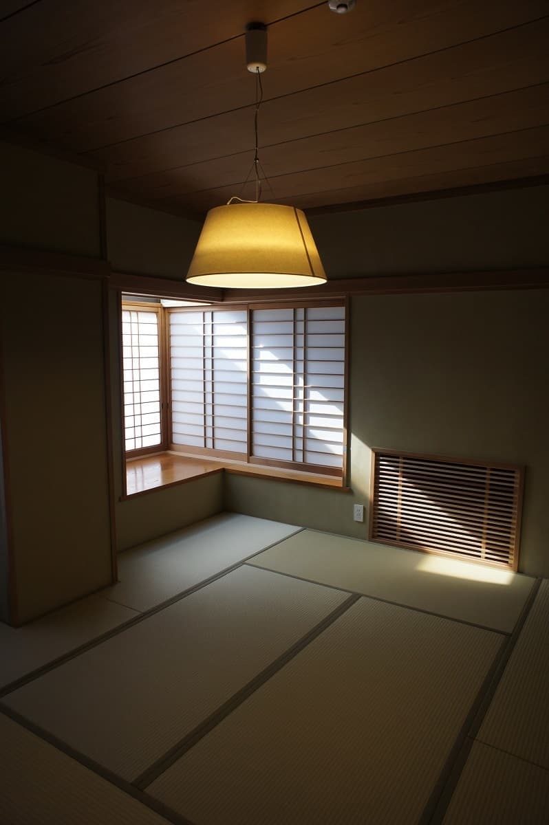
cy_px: 412
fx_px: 550
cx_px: 274
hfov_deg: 53.1
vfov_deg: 73.8
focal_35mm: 24
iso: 200
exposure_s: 1/125
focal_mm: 16
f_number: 5.6
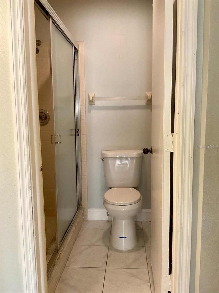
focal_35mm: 29
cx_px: 110
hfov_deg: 48.2
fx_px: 245
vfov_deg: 61.7
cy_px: 146
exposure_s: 1/60
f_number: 1.8
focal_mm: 3
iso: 80
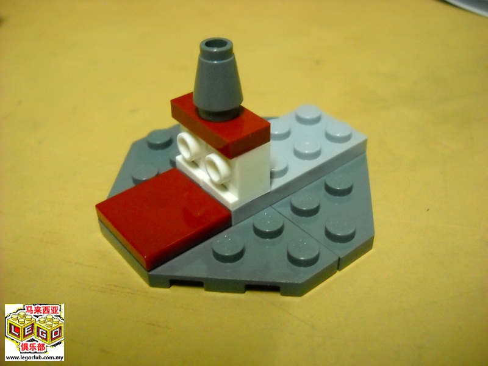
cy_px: 183
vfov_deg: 35.1
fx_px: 578
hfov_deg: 45.8
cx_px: 244
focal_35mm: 41
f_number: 3.1
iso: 672
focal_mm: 6.72
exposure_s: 1/8
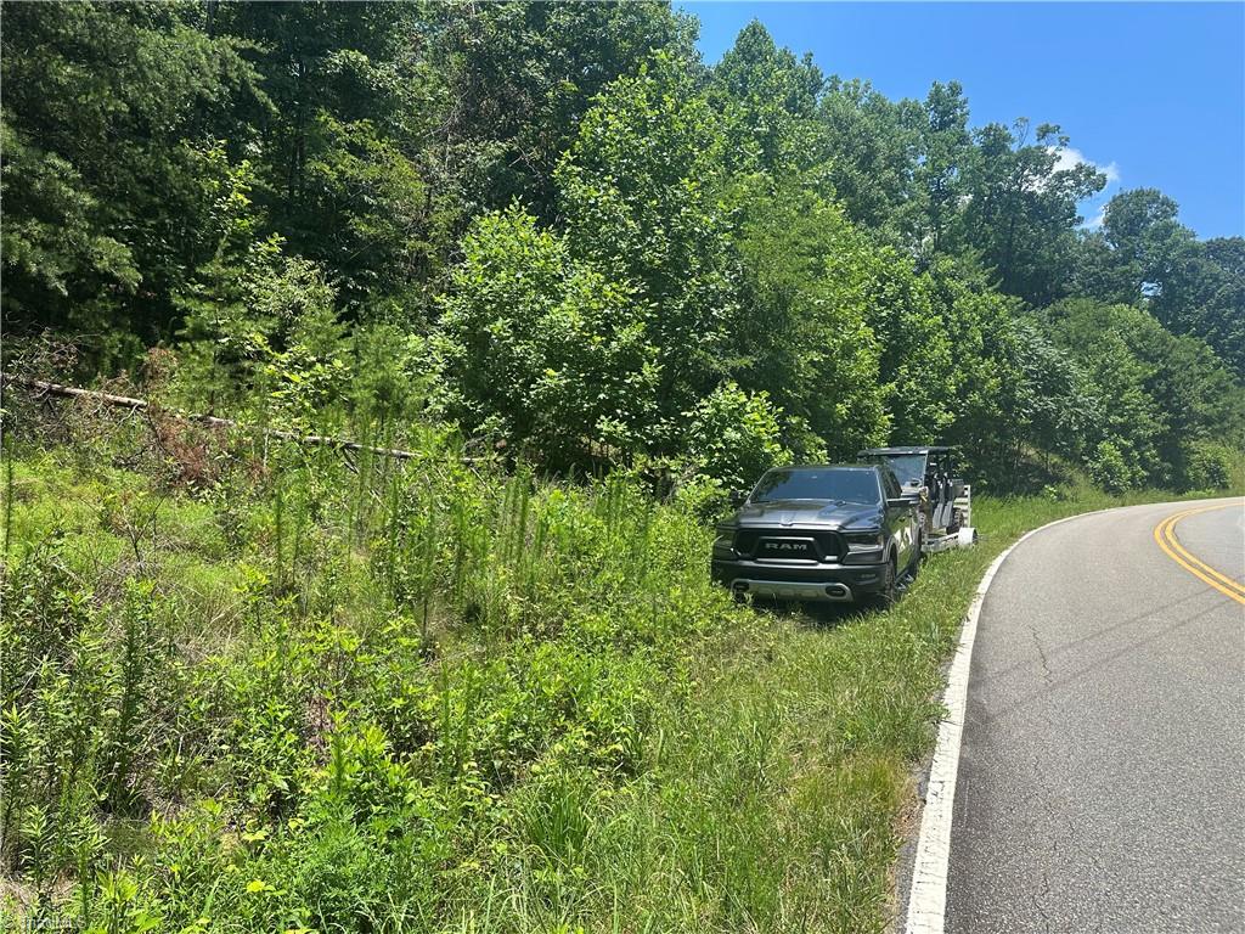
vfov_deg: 56.8
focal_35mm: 24
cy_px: 467
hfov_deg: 71.6
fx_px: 863
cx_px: 622
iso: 80
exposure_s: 1/2353
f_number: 1.78
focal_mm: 6.86
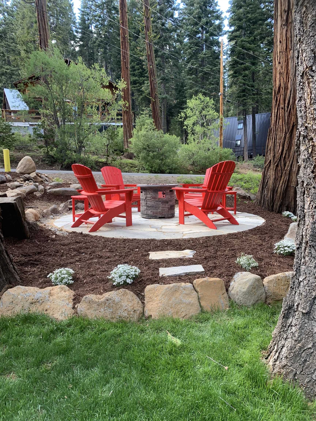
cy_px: 210
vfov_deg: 67.3
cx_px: 158
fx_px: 316
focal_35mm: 26
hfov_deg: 53.1
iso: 40
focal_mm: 4.25
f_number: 1.8
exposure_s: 1/121
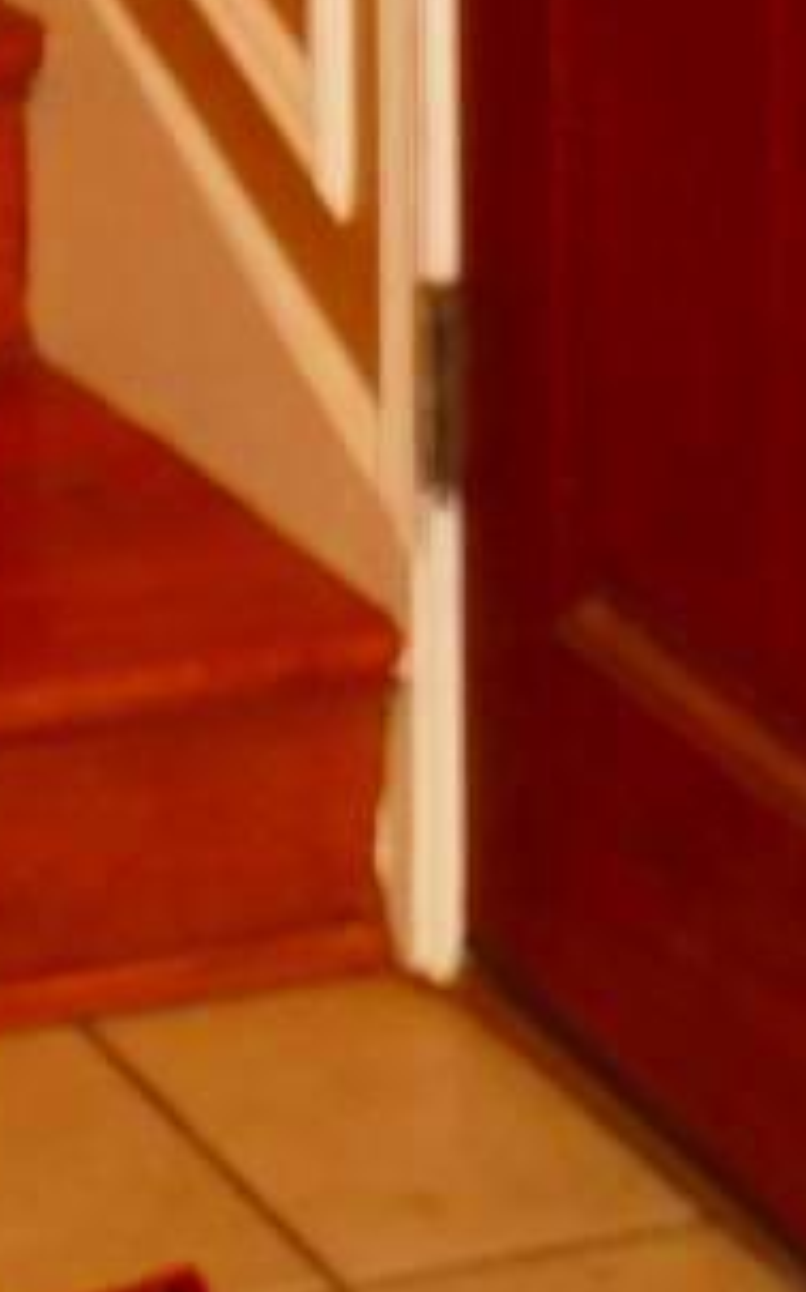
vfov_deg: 10.5
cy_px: -1092
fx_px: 6546
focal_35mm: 186
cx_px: 209
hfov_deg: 7.0
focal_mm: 18
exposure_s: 1/60
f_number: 4
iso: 400
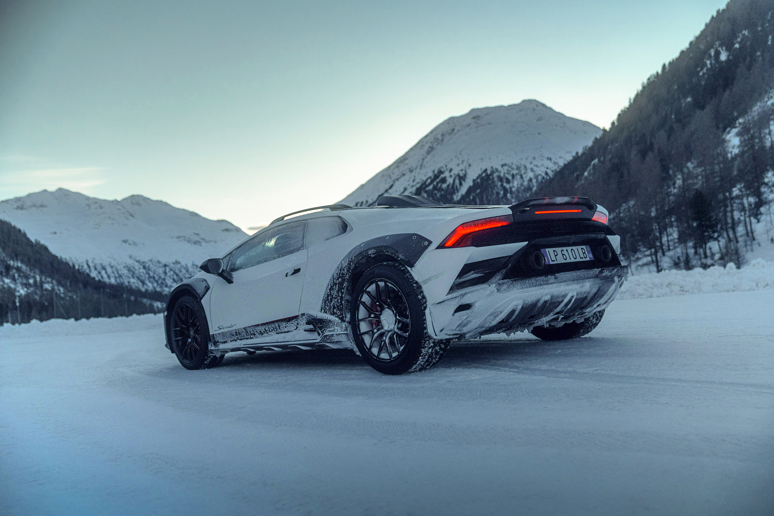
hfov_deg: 53.1
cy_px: 258
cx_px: 387
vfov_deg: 36.9
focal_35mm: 36
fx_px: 774
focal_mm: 36
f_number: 2.8
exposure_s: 1/250
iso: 1600
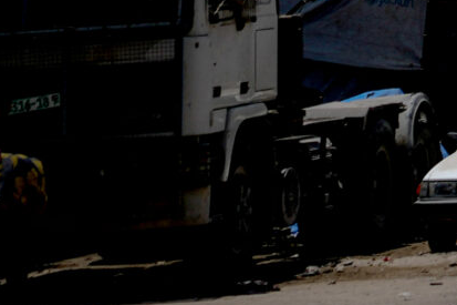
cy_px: -357
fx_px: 2753
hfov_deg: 8.4
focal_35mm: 217
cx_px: 1217
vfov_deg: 6.1
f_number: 2.8
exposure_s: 1/6400
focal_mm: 35
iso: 125
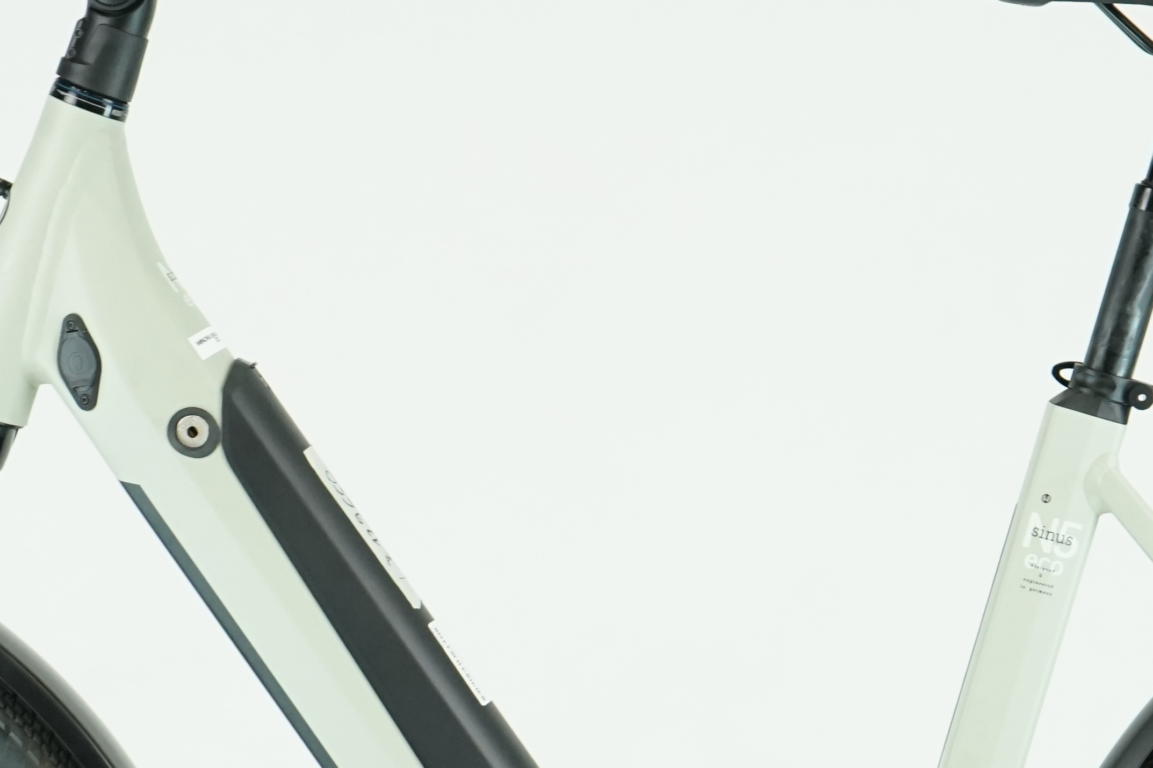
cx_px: 630
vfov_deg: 9.1
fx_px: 4835
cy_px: 673
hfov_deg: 13.6
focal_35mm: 151
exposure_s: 1/200
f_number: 5.6
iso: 1600
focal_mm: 54
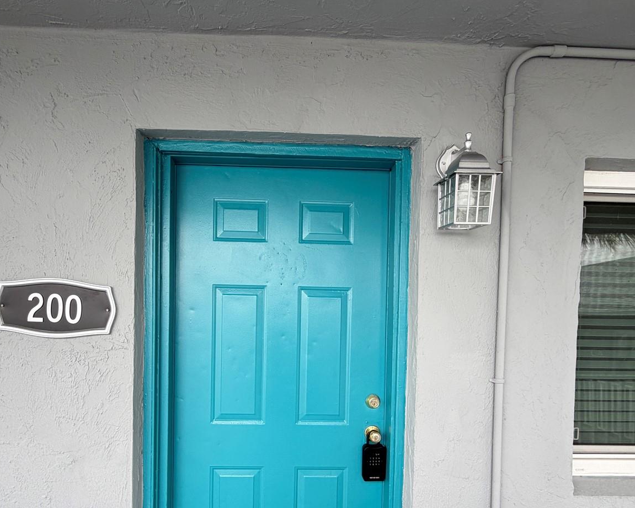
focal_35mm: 19
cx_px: 292
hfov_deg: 83.1
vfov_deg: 69.4
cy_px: 327
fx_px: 357
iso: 64
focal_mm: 2.22
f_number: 2.2
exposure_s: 1/121
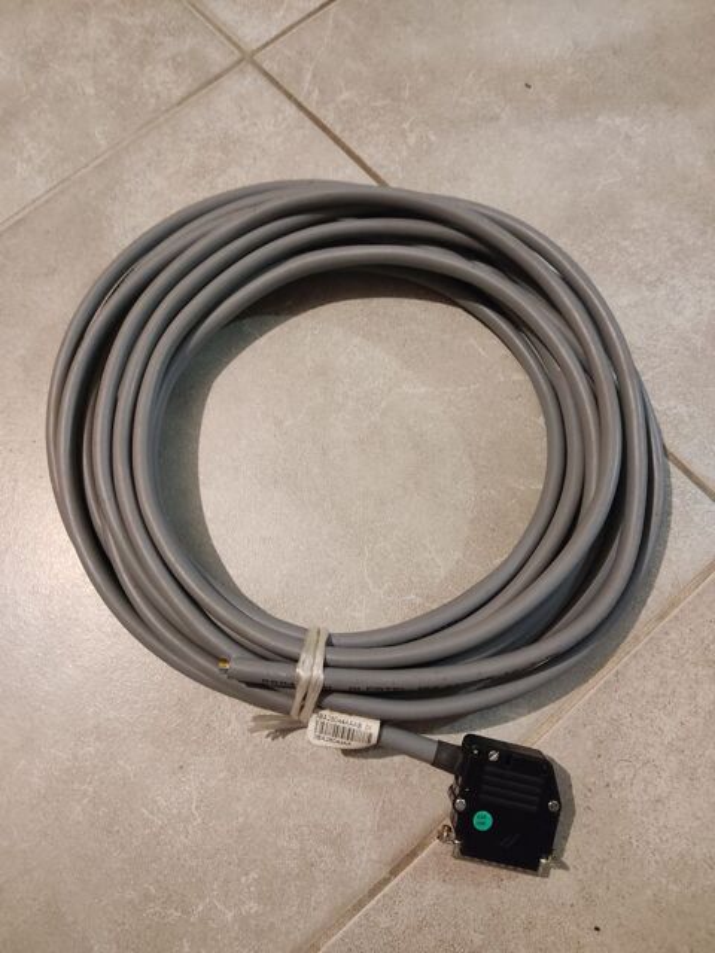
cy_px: 476
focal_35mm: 26
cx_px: 358
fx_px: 716
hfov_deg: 53.1
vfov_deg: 67.3
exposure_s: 1/17
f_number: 1.79
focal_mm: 4.74
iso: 3511
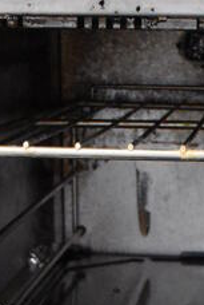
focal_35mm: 126
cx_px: 244
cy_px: 439
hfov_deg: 10.7
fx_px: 1066
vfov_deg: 15.2
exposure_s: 1/125
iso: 8000
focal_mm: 21
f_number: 3.8
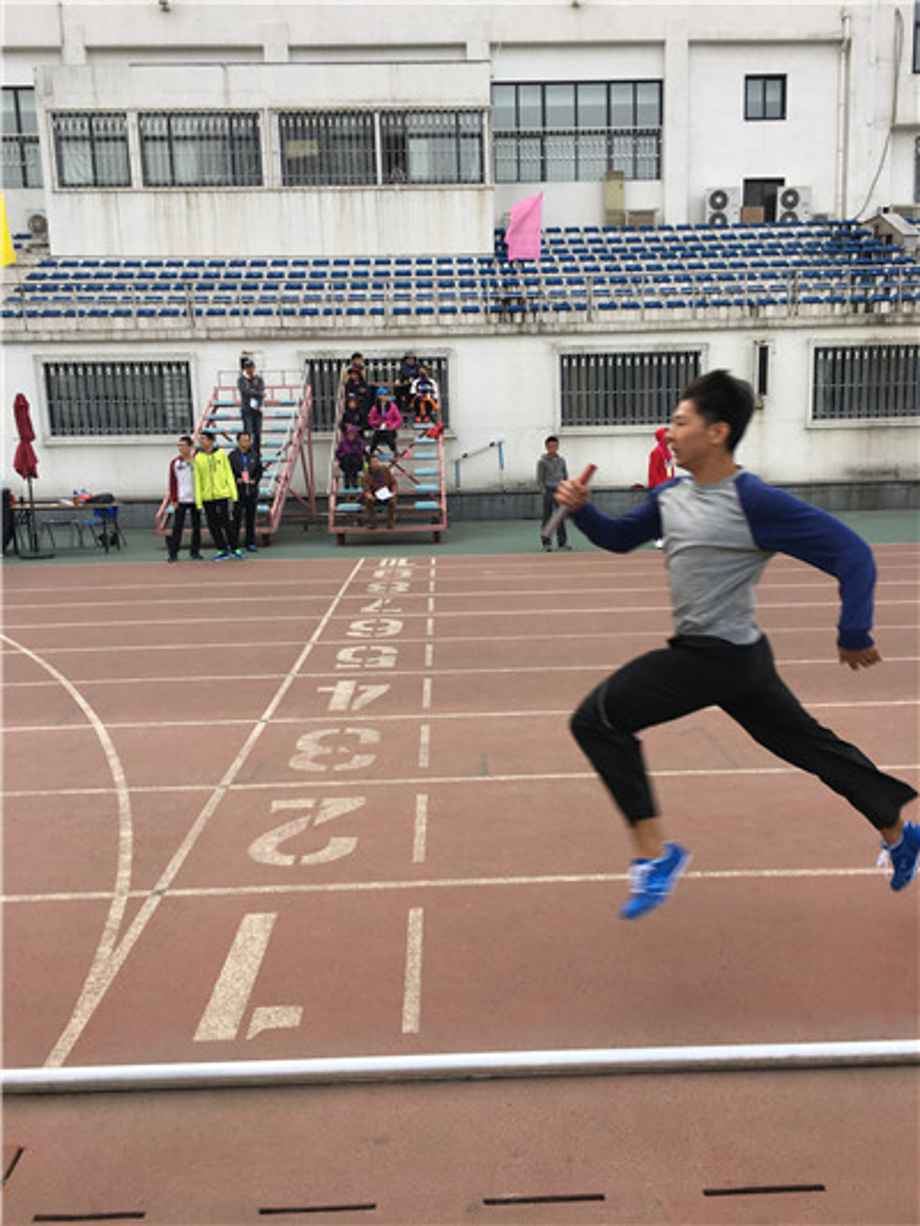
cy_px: 613
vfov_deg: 61.6
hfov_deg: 48.2
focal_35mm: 29
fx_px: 1027
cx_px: 460
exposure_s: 1/427
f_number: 2.2
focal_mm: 4.15
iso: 25
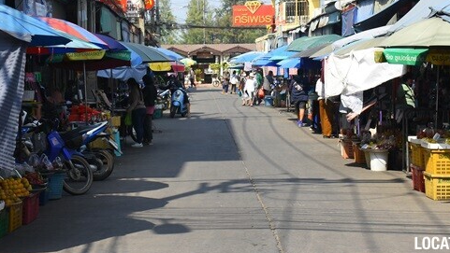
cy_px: 43
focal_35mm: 96
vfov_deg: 12.6
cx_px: 234
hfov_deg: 22.2
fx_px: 1146
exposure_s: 1/640
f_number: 7.1
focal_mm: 42
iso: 250
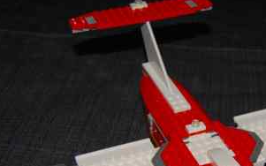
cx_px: 192
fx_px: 471
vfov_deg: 19.5
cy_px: 156
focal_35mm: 65
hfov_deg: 31.1
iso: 200
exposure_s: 1/60
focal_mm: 20
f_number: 3.8
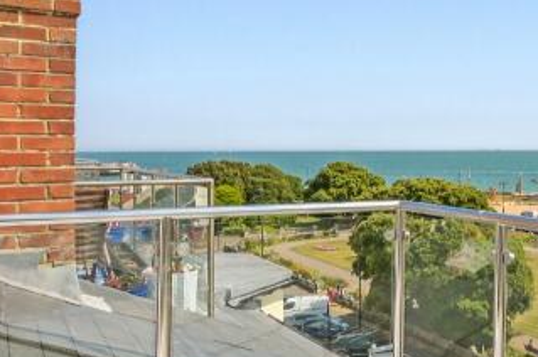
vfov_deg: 29.7
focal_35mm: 45
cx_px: 605
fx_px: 672
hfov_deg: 36.3
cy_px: 143
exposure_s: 1/60
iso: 100
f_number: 22
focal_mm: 14
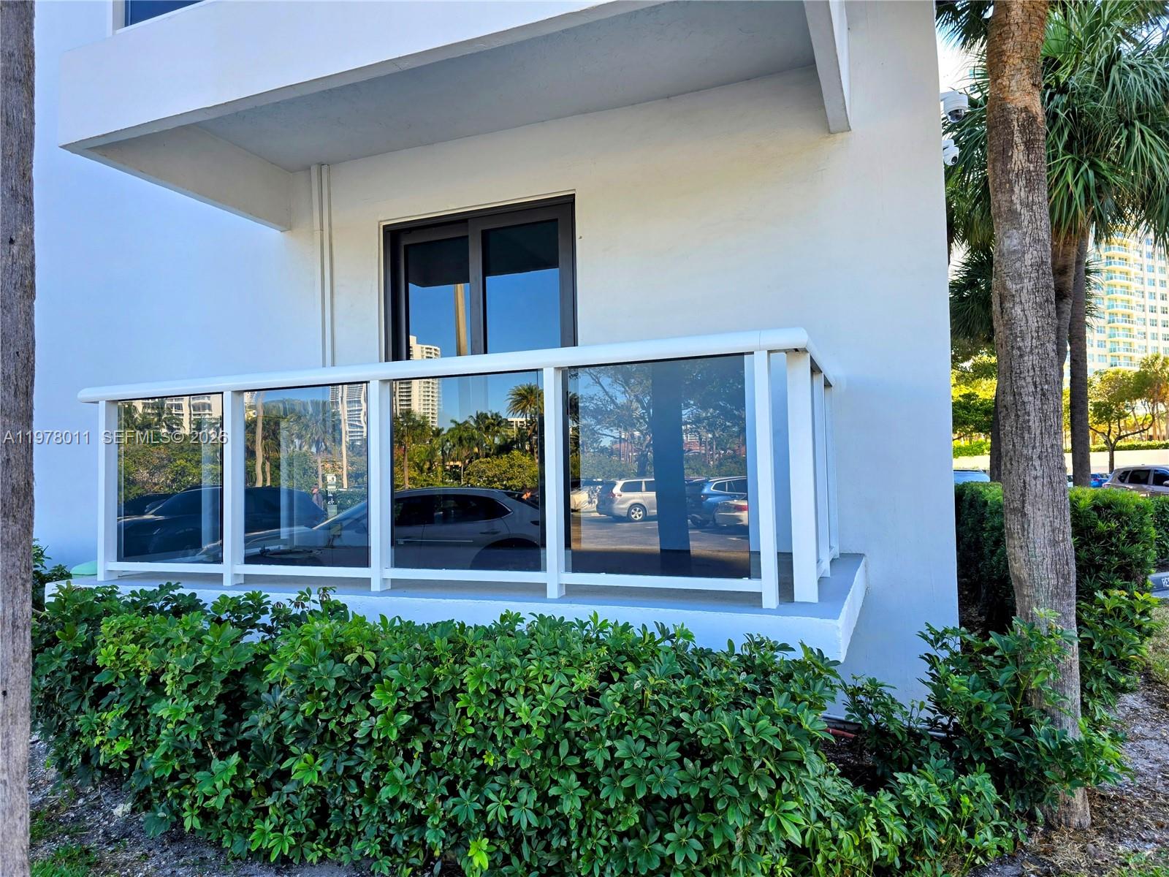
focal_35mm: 23
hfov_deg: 73.9
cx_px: 584
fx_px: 777
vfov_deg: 58.9
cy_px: 438
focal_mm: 6.3
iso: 20
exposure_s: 1/180
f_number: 1.7
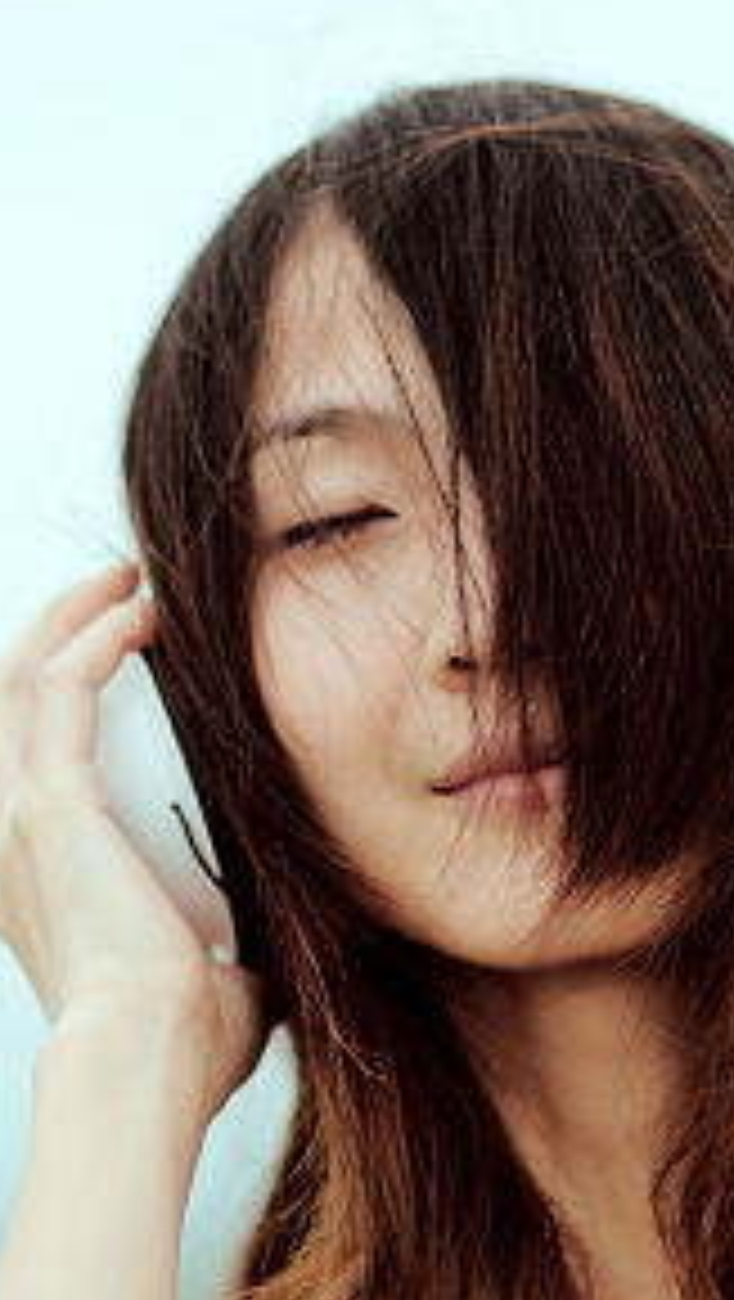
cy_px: 513
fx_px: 8494
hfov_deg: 4.9
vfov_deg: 8.8
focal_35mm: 246
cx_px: 153
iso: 200
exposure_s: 1/640
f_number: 1.4
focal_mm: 85
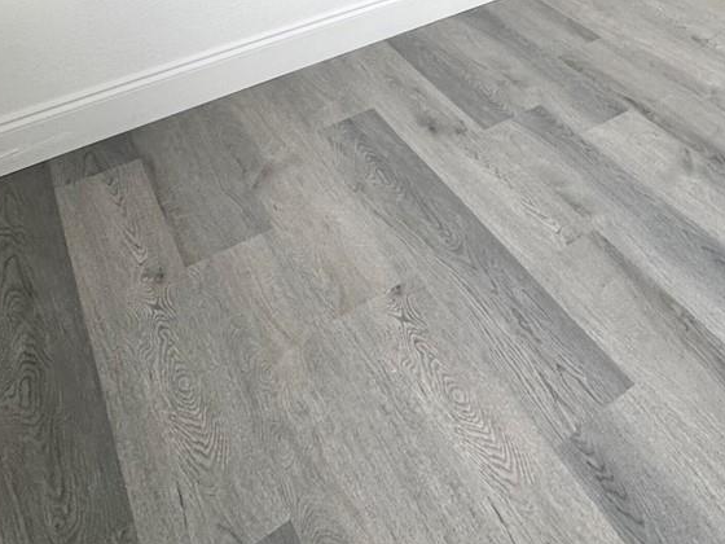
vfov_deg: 27.6
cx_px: 852
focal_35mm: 40
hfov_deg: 36.9
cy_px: -220
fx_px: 838
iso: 50
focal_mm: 2.22
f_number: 2.2
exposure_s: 1/99
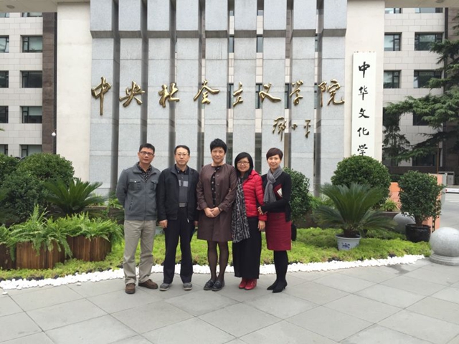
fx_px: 385
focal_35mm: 29
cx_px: 230
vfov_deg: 48.2
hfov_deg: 61.7
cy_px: 172
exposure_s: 1/120
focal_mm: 4.15
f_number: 2.2
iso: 50
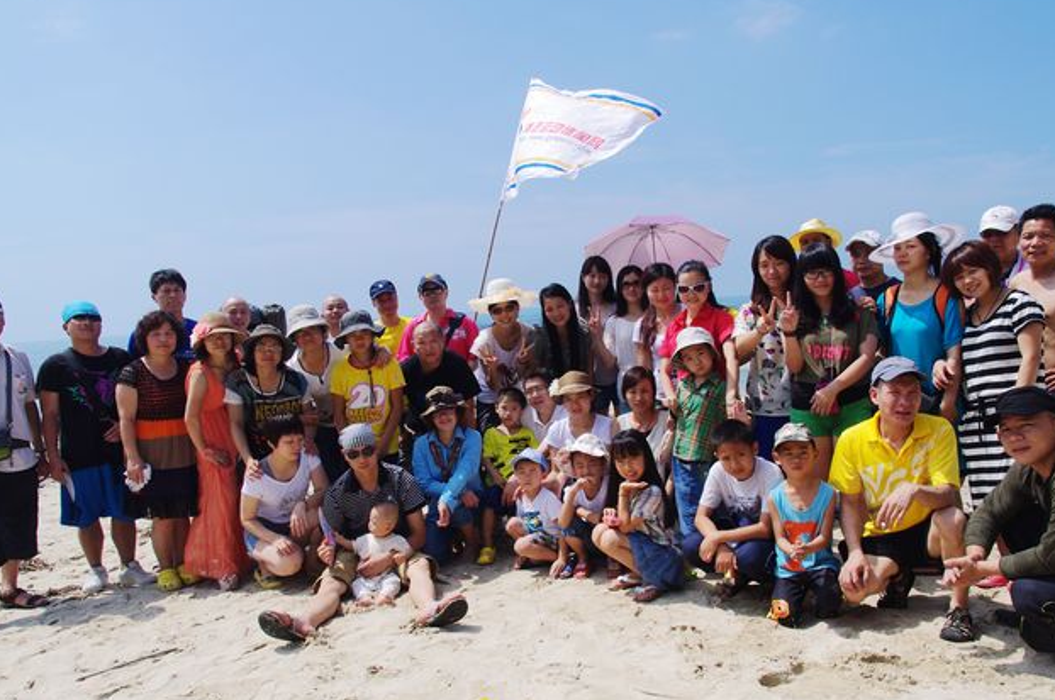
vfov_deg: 47.7
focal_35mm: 27
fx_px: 790
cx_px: 561
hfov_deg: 67.4
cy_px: 397
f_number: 8
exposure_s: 1/500
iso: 200
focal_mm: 14
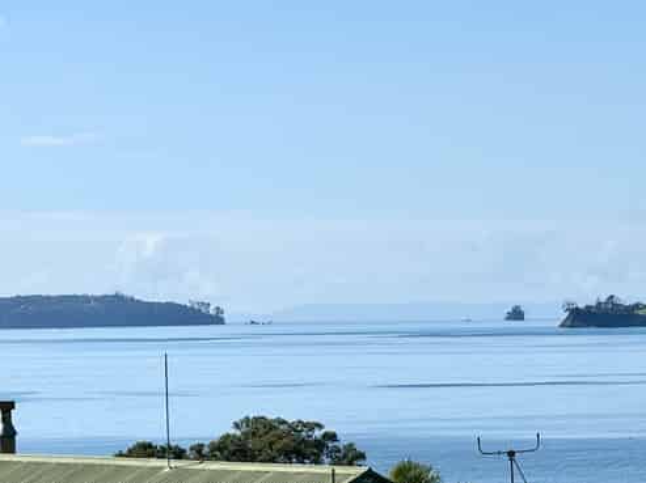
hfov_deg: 11.9
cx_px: 323
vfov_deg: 8.9
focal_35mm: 166
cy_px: 242
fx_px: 3096
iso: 40
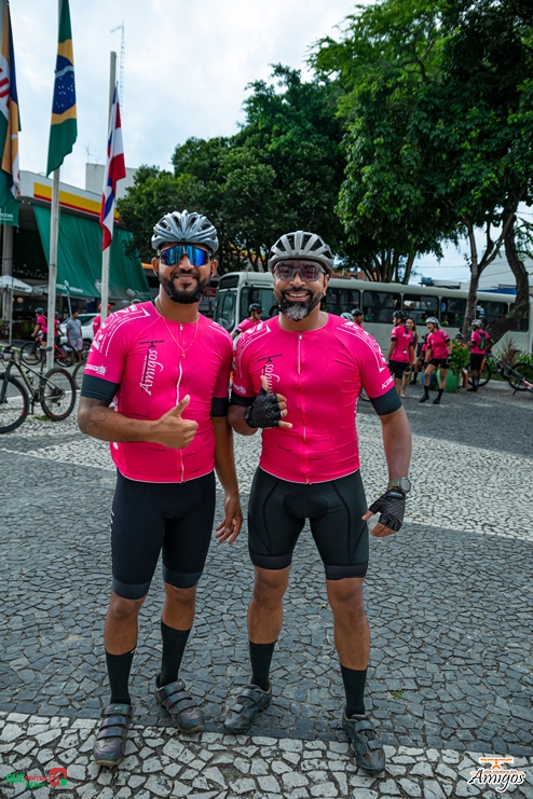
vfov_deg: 70.4
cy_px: 400
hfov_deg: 50.4
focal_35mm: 26
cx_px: 266
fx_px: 566
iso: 250
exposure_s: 1/500
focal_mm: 17
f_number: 3.2
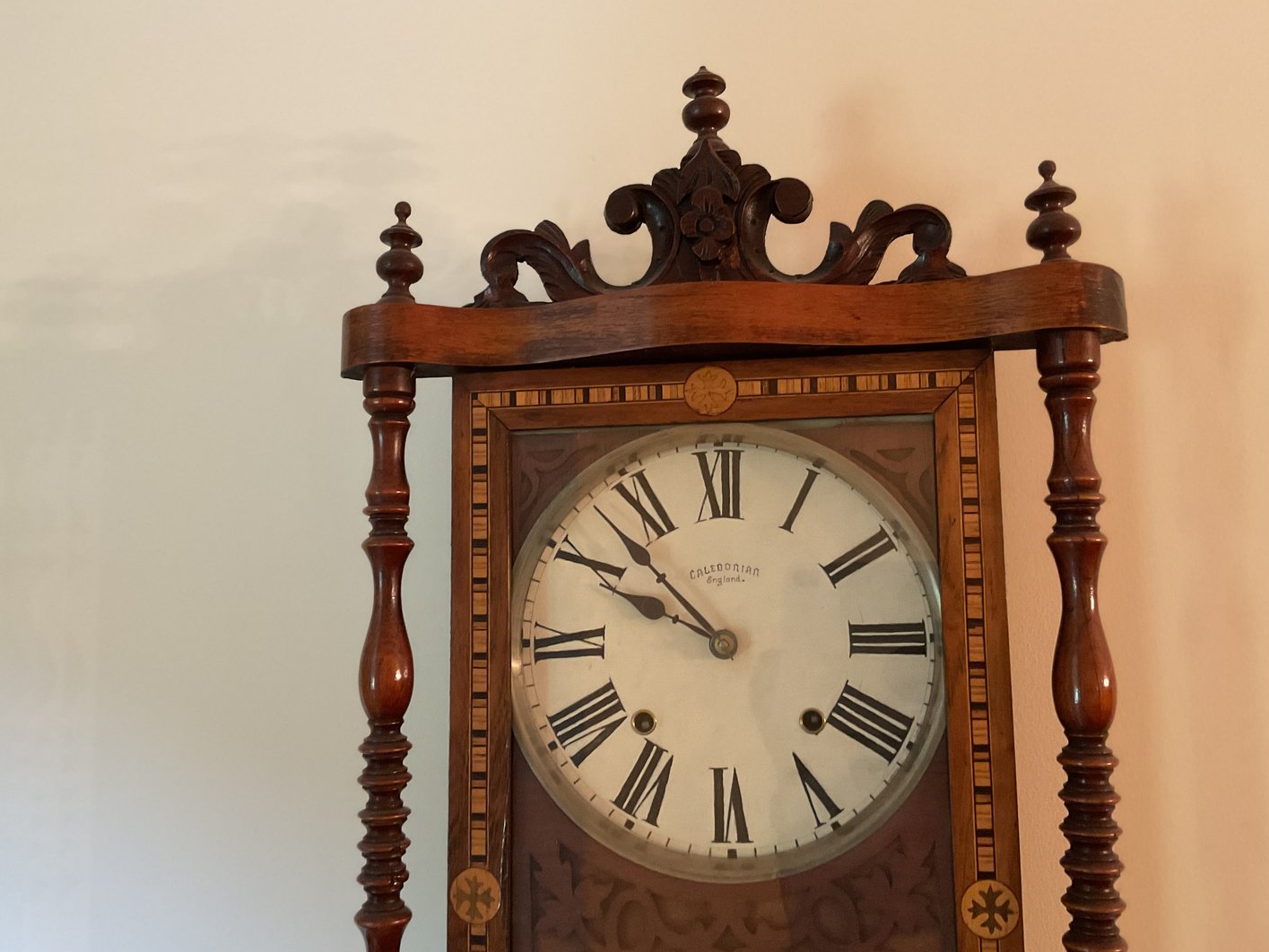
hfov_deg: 58.3
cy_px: 463
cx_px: 636
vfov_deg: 45.5
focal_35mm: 31
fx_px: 1137
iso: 250
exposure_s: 1/60
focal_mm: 3
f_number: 1.8
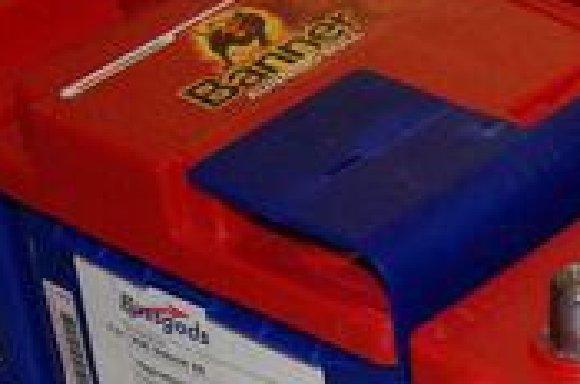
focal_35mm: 154
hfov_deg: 13.1
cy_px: 296
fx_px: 2477
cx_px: 660
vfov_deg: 8.9
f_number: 5.6
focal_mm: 28
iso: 400
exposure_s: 1/60
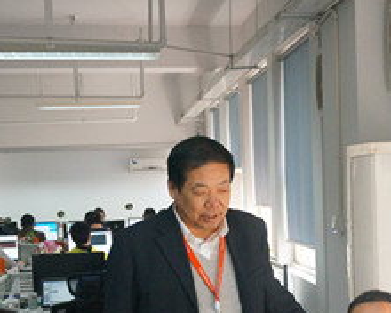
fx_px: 776
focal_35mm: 67
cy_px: 248
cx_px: 300
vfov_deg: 22.5
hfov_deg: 27.8
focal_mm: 21
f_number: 4
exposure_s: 1/160
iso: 2500
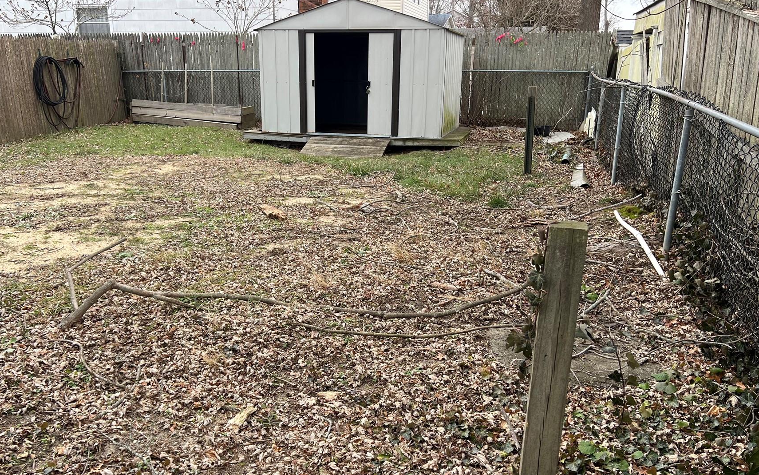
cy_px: 289
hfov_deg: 58.1
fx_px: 683
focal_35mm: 33
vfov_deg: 38.1
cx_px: 353
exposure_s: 1/179
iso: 40
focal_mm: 5.7
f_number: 1.5
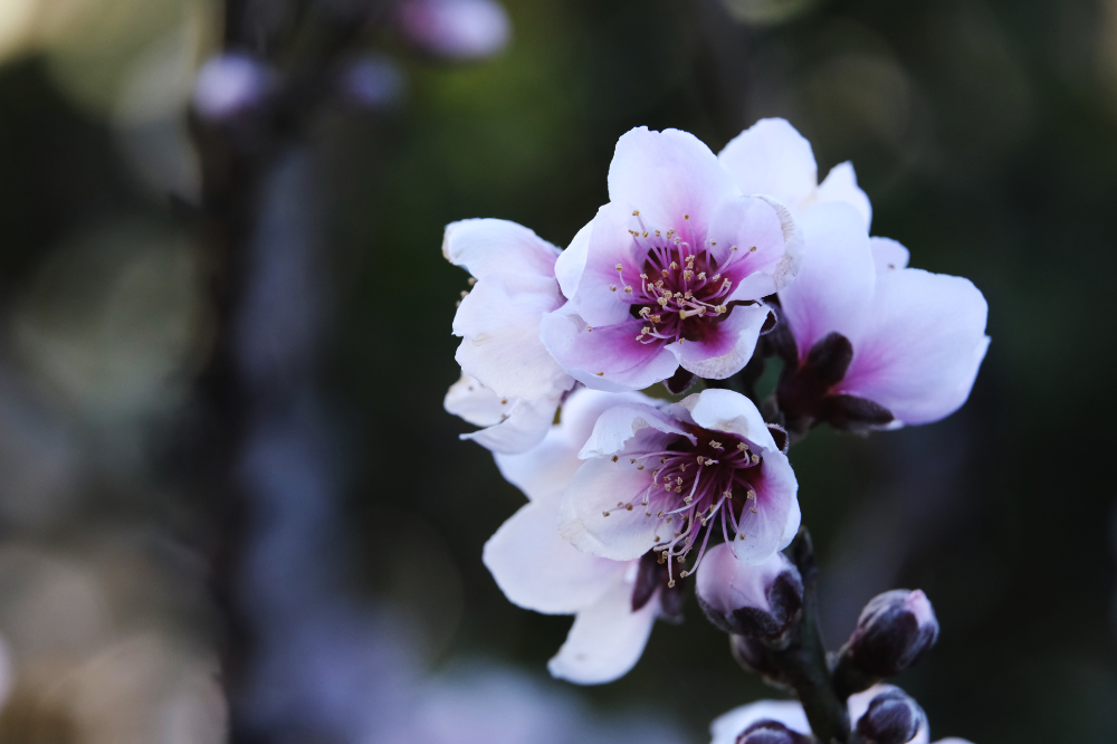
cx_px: 558
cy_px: 372
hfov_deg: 9.8
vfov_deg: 6.5
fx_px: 6513
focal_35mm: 210
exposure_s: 1/320
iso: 1600
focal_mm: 140
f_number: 5.6
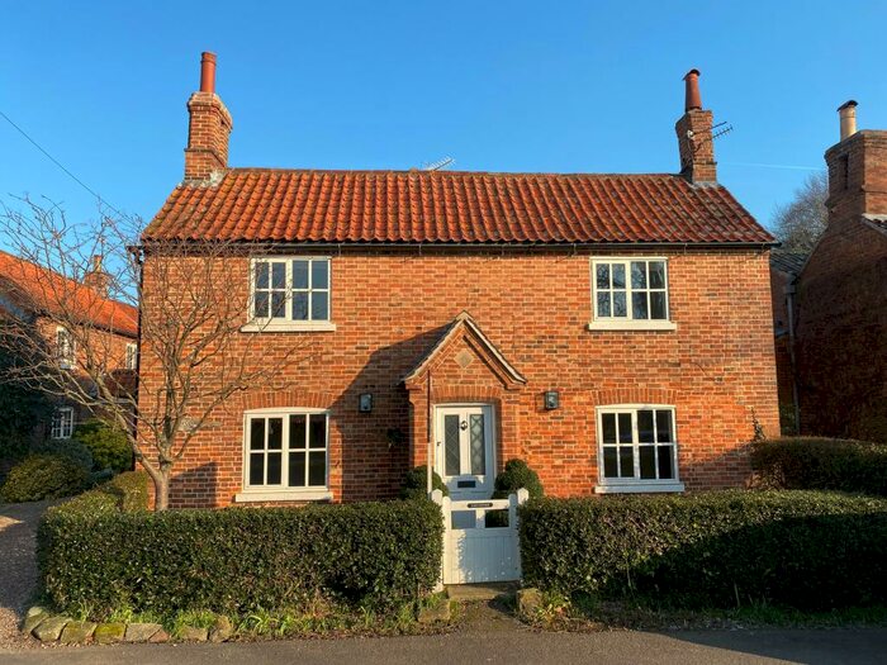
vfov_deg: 53.1
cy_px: 332
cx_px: 444
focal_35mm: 26
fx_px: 666
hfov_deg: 67.3
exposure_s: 1/1653
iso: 32
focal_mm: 4.25
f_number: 1.8
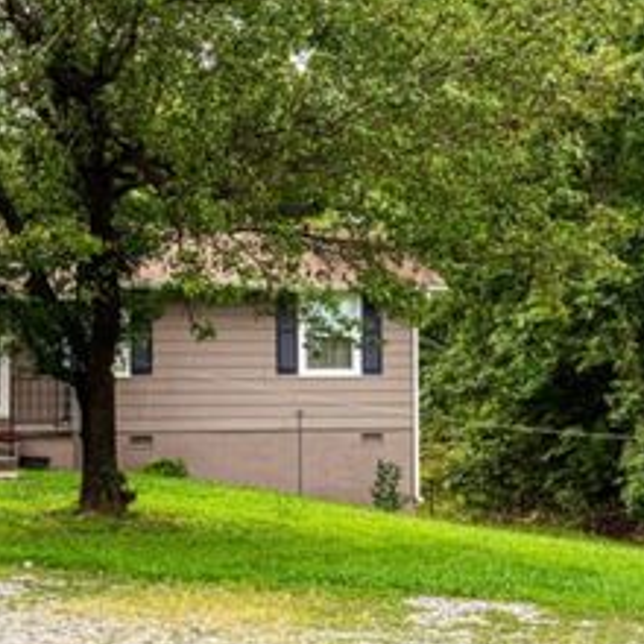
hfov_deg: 29.1
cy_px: 242
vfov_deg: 29.4
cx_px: 167
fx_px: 1221
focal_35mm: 58
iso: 360
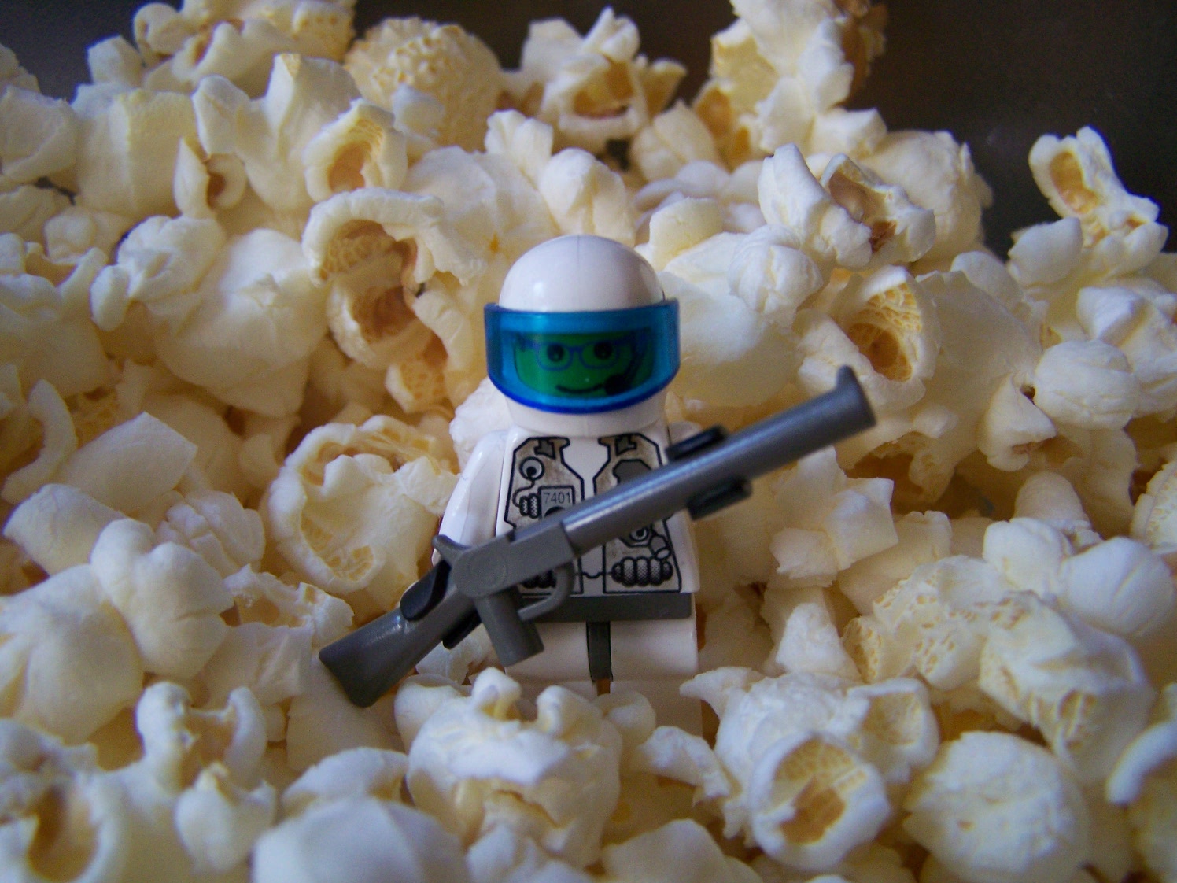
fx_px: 1292
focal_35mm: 38
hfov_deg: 49.0
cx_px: 588
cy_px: 442
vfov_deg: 37.7
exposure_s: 1/13
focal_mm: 6.3
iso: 160
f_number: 2.8
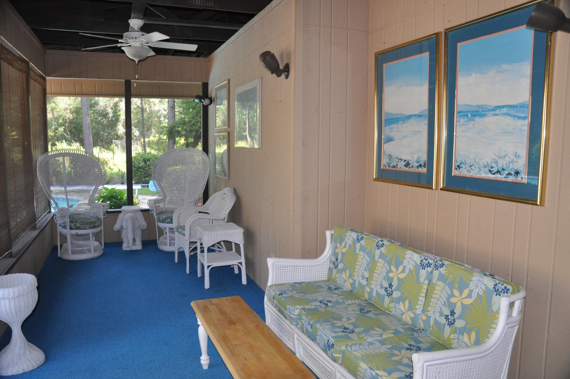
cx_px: 285
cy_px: 190
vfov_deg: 47.8
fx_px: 427
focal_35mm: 27
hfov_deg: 67.4
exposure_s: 1/60
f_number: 3.5
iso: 800
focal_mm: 18
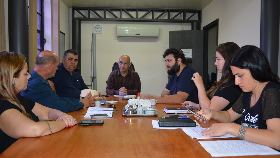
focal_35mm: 32
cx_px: 140
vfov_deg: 36.6
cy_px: 91
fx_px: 238
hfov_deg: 61.0
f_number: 3.8
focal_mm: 20
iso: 450
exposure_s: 1/60
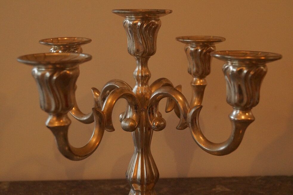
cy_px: 98
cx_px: 146
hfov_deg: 38.2
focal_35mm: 52
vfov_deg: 25.9
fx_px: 423
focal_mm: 35
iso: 3200
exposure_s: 1/50
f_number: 6.3
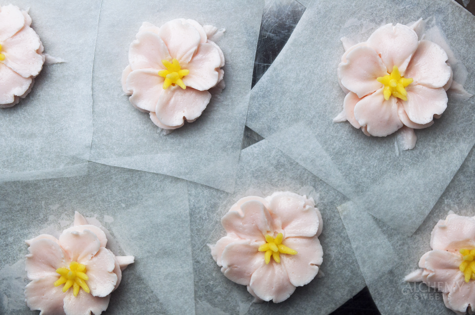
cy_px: 158
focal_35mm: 69
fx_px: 909
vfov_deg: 19.7
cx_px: 238
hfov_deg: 29.3
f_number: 8
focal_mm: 46
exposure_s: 1/250
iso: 250
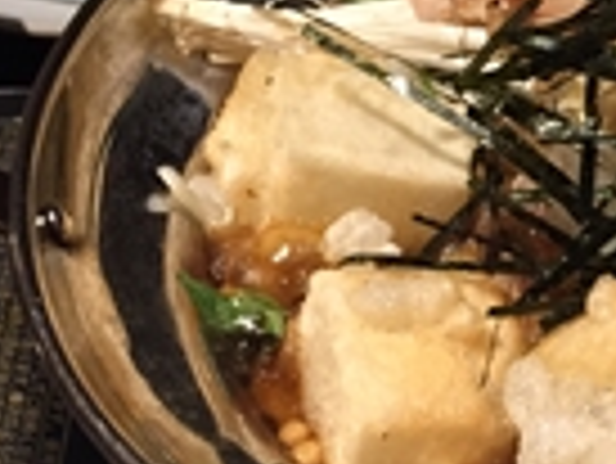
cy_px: 203
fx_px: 1318
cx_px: 742
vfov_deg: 19.9
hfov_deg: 23.9
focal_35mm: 74
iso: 125
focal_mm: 4.15
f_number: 2.2
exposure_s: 1/30
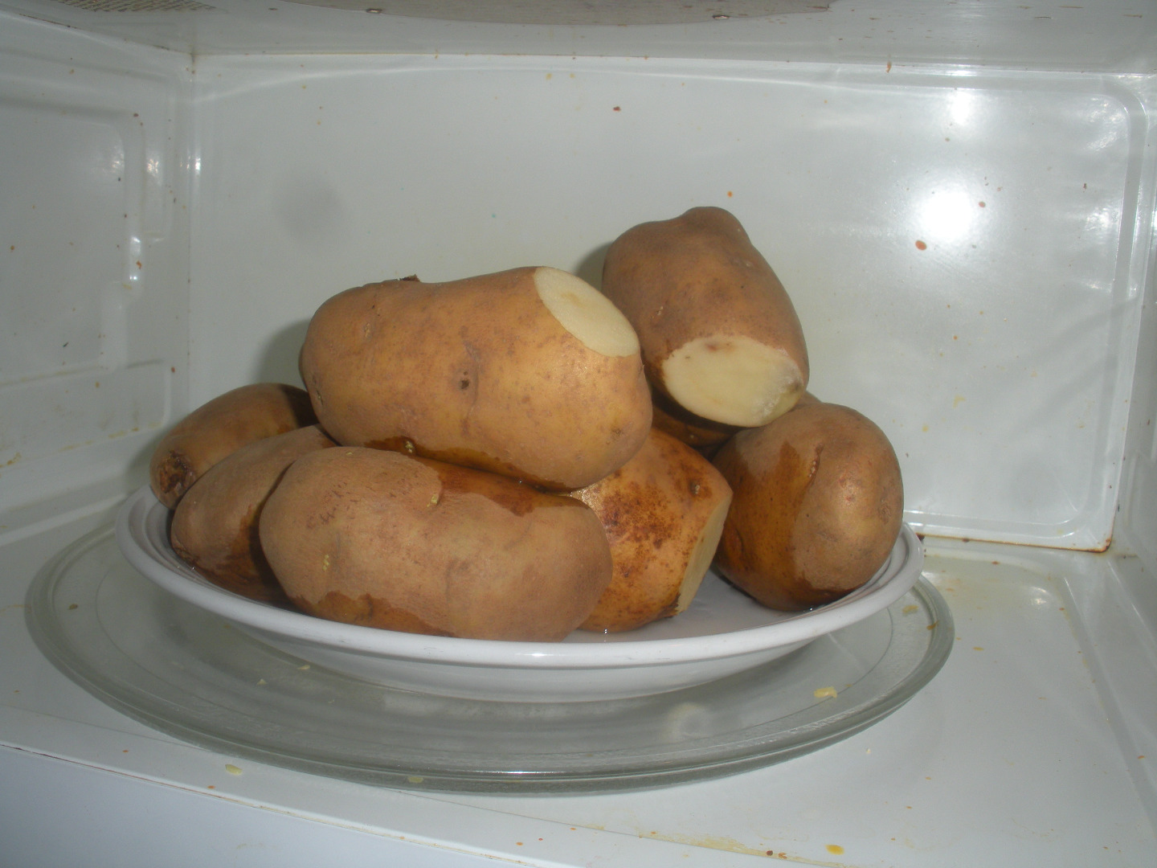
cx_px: 578
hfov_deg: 51.4
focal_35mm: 36
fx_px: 1203
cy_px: 434
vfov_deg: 39.7
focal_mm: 6.3
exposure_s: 1/60
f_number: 5.6
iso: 64
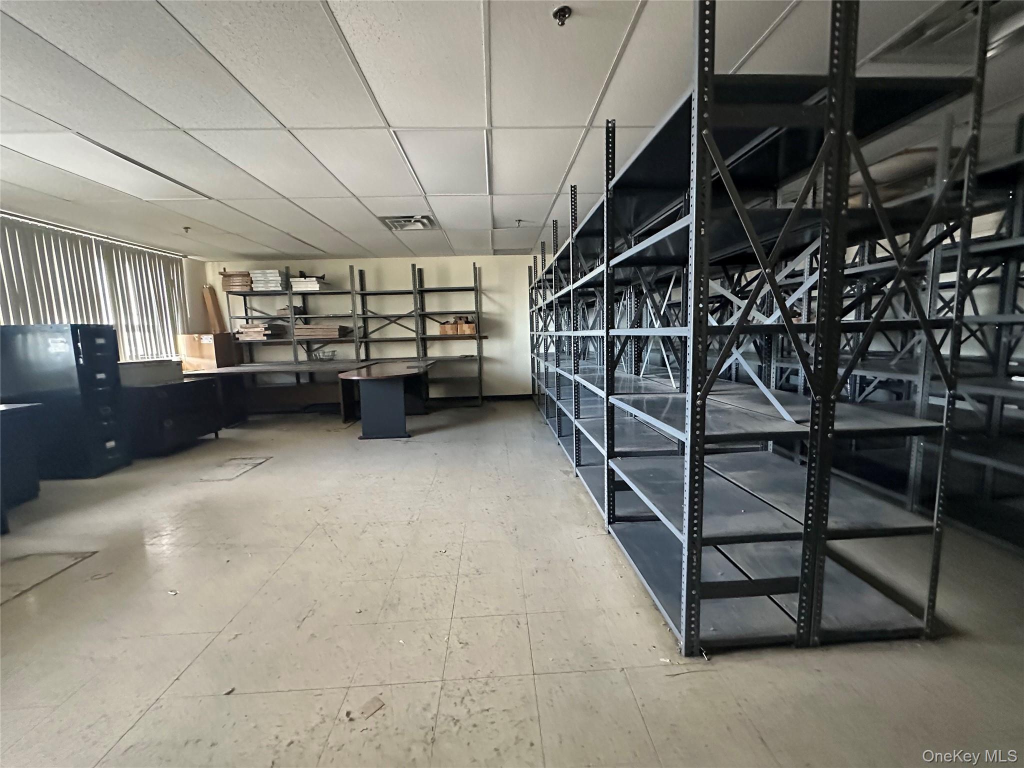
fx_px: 414
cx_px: 512
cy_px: 384
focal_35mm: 14
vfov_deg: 85.7
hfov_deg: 102.1
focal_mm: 2.22
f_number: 2.2
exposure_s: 1/60
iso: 1250
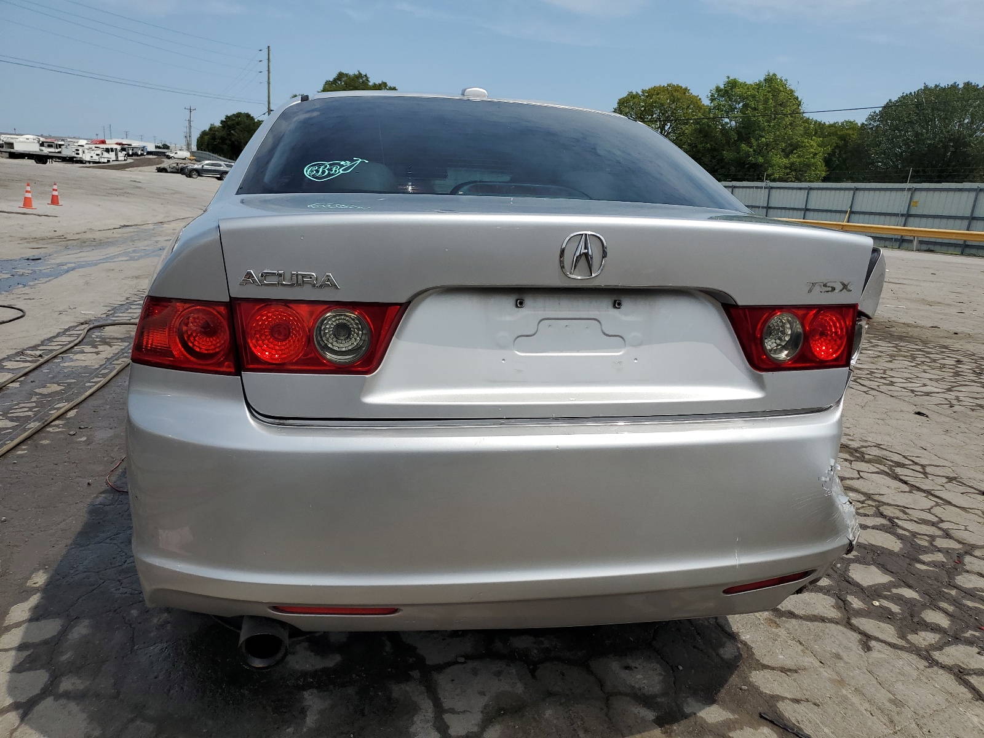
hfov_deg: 67.3
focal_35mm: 26
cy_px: 369
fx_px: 739
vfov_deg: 53.1
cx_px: 492
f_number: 1.5
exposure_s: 1/10000
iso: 50
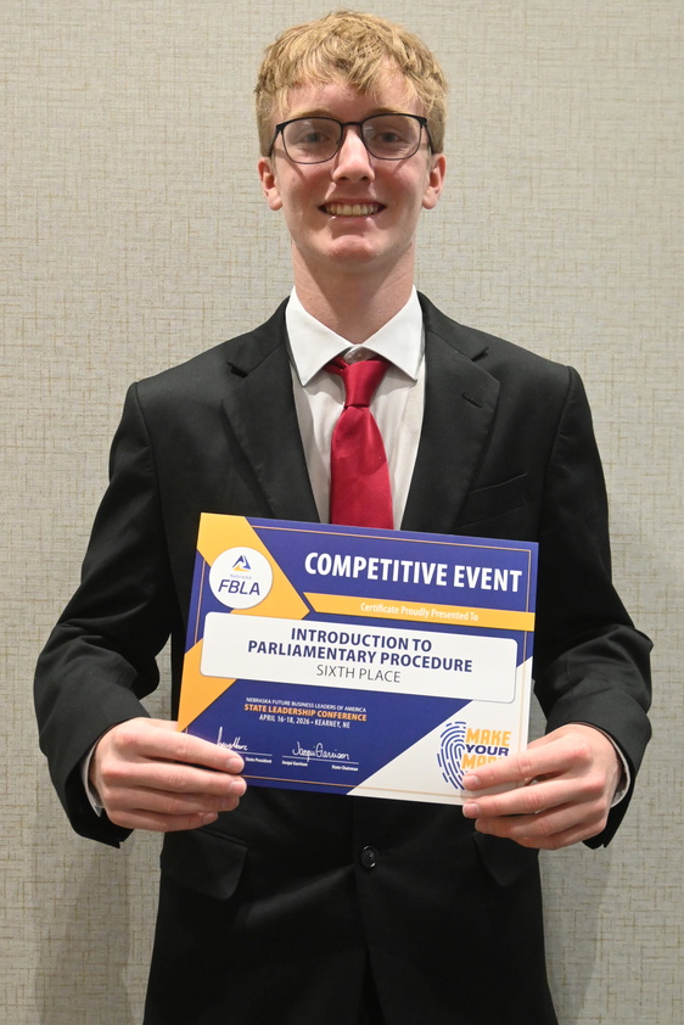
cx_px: 333
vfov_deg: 43.0
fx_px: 1299
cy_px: 460
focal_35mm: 46
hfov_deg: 29.5
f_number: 4.2
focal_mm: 25
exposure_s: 1/100
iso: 3200
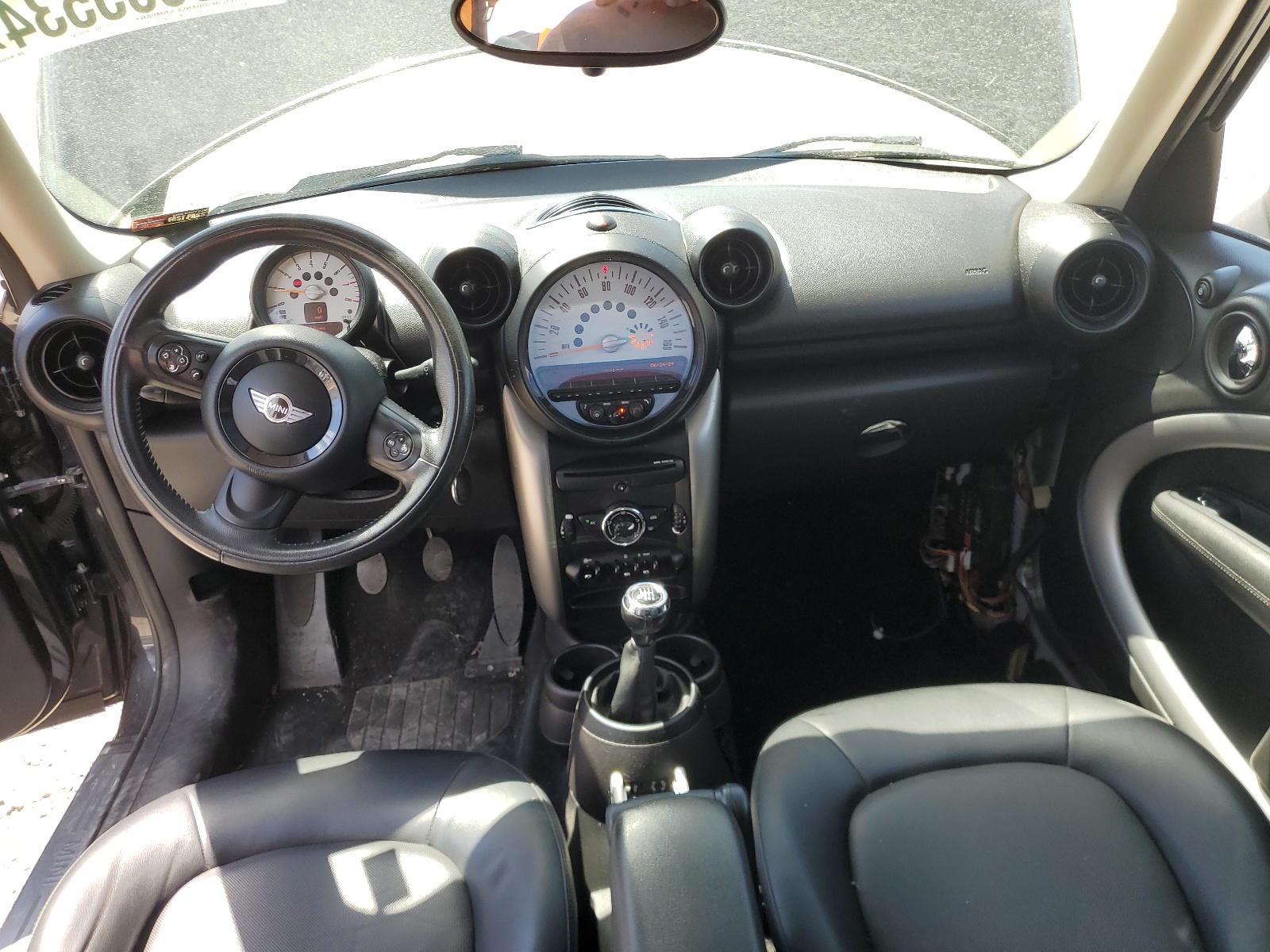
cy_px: 476
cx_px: 635
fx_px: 954
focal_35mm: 26
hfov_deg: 67.3
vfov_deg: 53.1
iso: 50
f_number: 1.5
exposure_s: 1/333
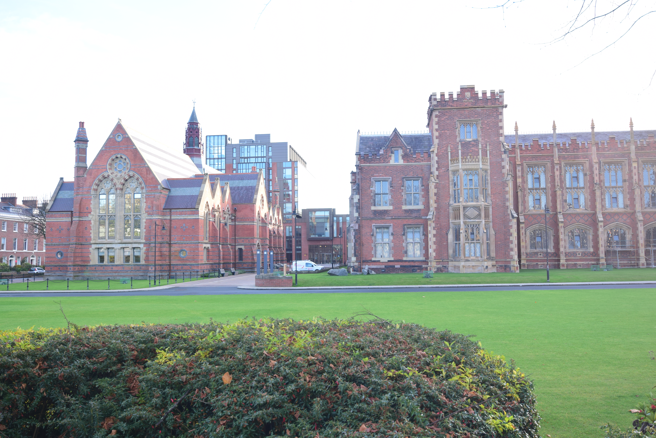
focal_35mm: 30
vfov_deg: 43.6
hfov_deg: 61.9
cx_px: 328
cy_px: 219
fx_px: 547
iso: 100
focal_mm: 20
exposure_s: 1/100
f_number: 4.5
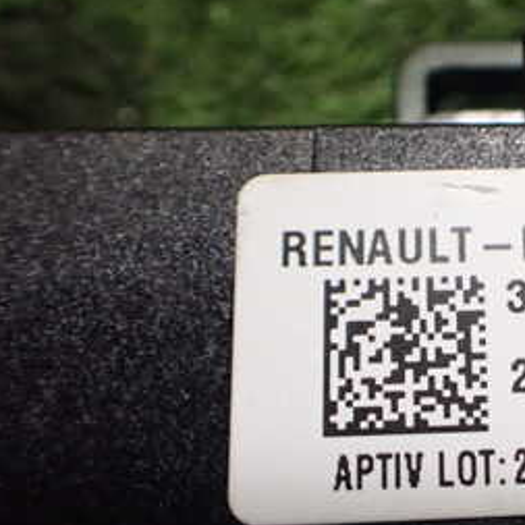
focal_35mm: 63
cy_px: 293
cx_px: 567
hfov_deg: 25.5
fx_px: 1081
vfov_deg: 27.3
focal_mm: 5.4
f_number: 2.3
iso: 800
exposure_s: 1/40
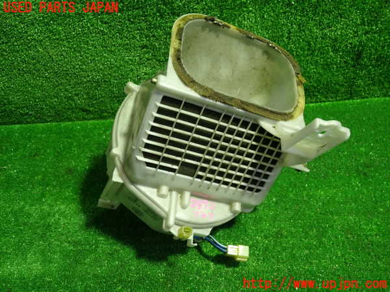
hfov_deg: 60.0
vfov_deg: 46.8
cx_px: 195
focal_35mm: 30
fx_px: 338
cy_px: 146
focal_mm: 5.4
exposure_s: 1/30
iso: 250
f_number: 2.3
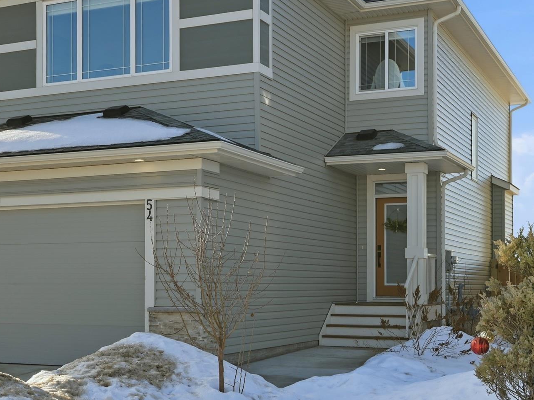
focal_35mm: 56
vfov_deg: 25.9
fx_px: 864
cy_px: 123
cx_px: 175
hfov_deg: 34.0
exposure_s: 1/2000
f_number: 10
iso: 100
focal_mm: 30
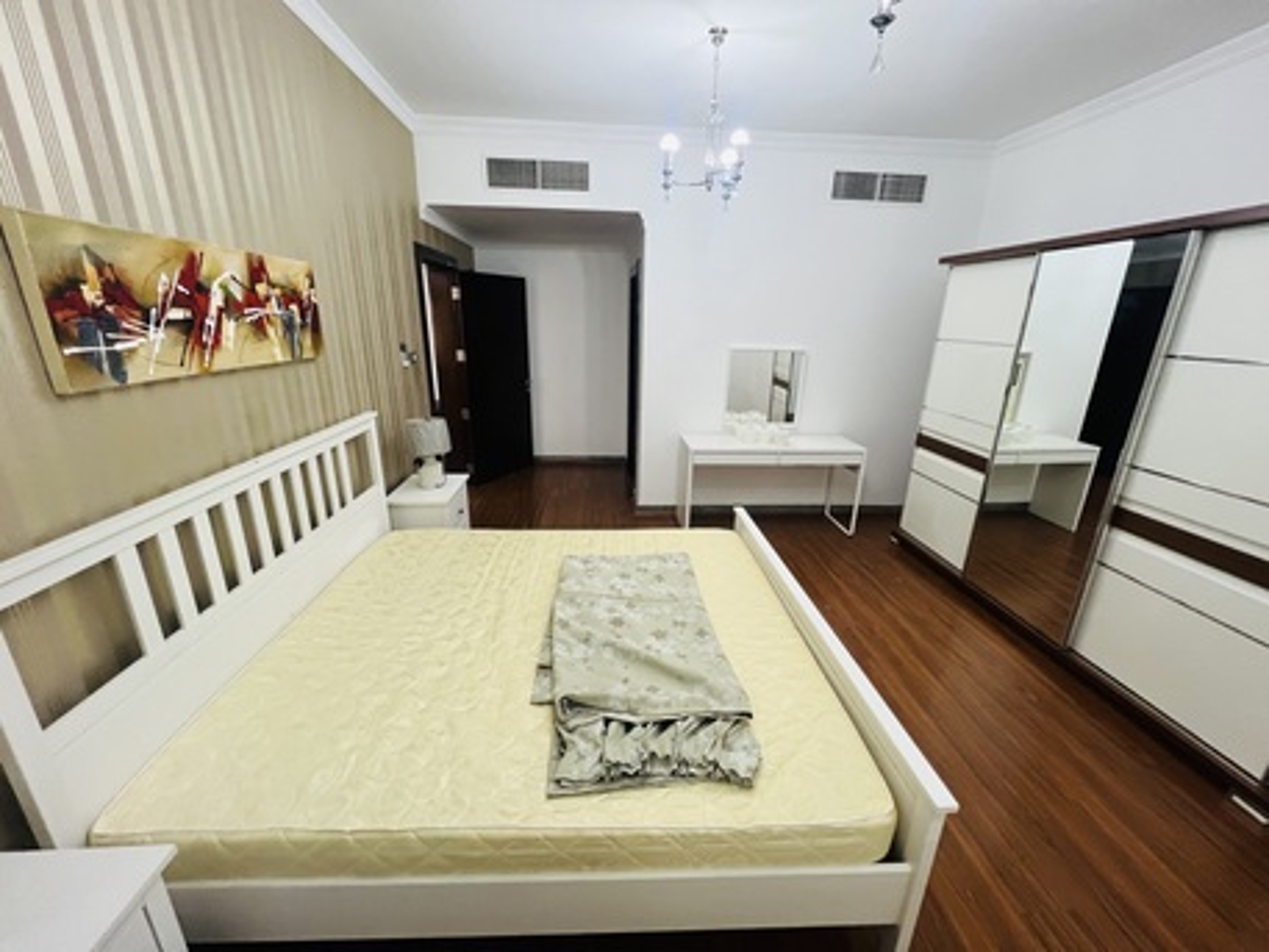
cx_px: 634
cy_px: 476
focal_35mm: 13
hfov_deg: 106.2
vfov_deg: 89.9
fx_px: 477
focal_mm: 1.57
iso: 250
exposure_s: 1/100
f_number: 1.8
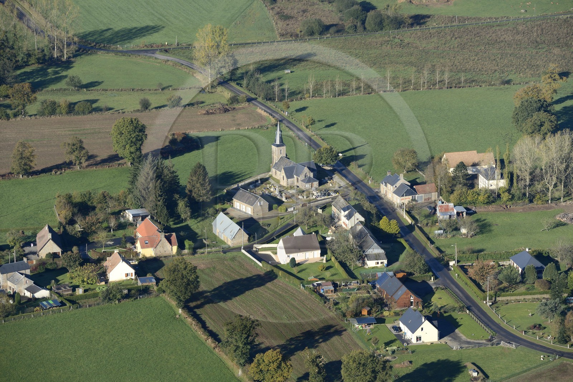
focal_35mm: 160
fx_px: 2546
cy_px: 191
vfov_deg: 8.6
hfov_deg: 12.8
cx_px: 286
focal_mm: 160
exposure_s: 1/1000
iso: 400
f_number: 7.1
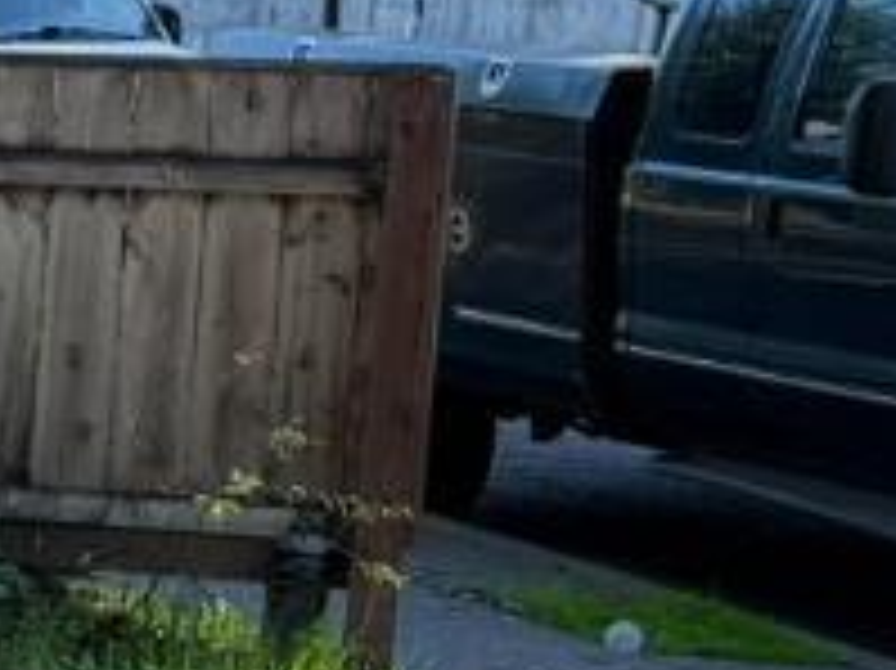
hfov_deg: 9.3
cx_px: -1540
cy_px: 528
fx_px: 4682
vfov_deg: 8.2
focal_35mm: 181
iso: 80
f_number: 1.78
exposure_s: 1/528
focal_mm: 6.76
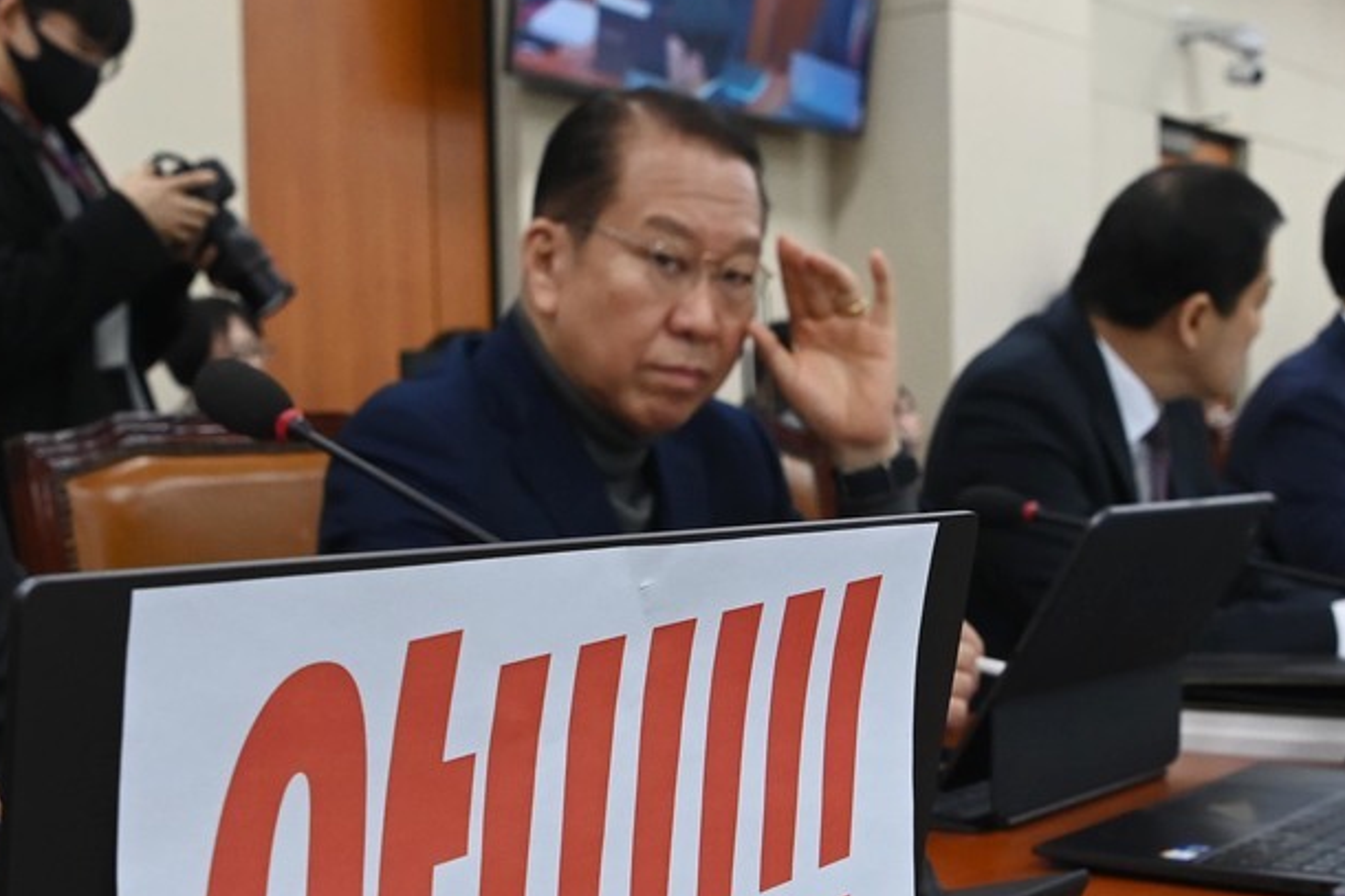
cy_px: 675
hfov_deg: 36.2
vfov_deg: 24.3
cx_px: 737
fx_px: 2054
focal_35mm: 55
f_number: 6.3
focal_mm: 24
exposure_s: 1/250
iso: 2500
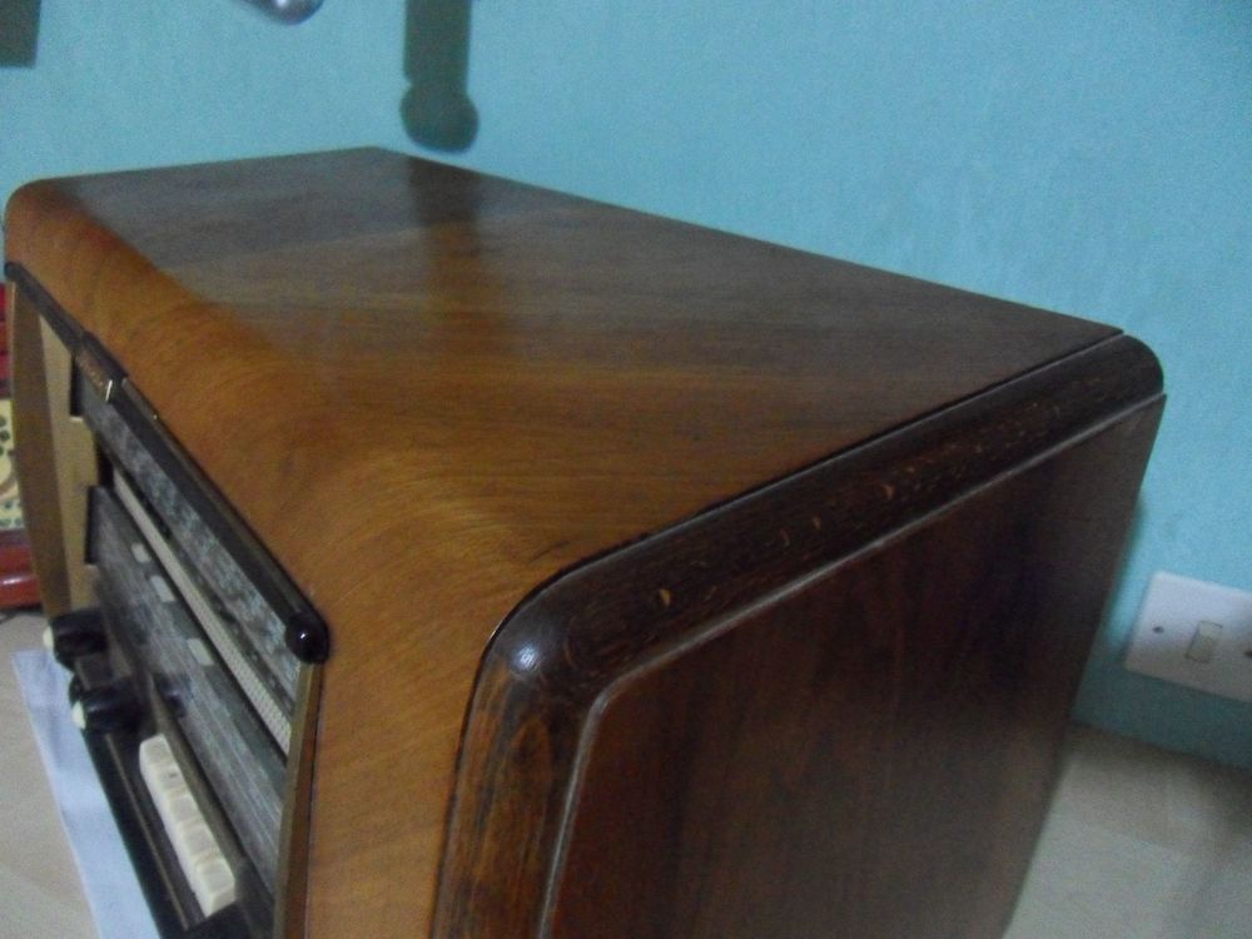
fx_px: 868
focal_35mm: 24
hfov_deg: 71.6
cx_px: 626
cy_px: 470
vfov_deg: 56.8
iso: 800
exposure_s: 1/15
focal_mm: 4.2
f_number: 3.3
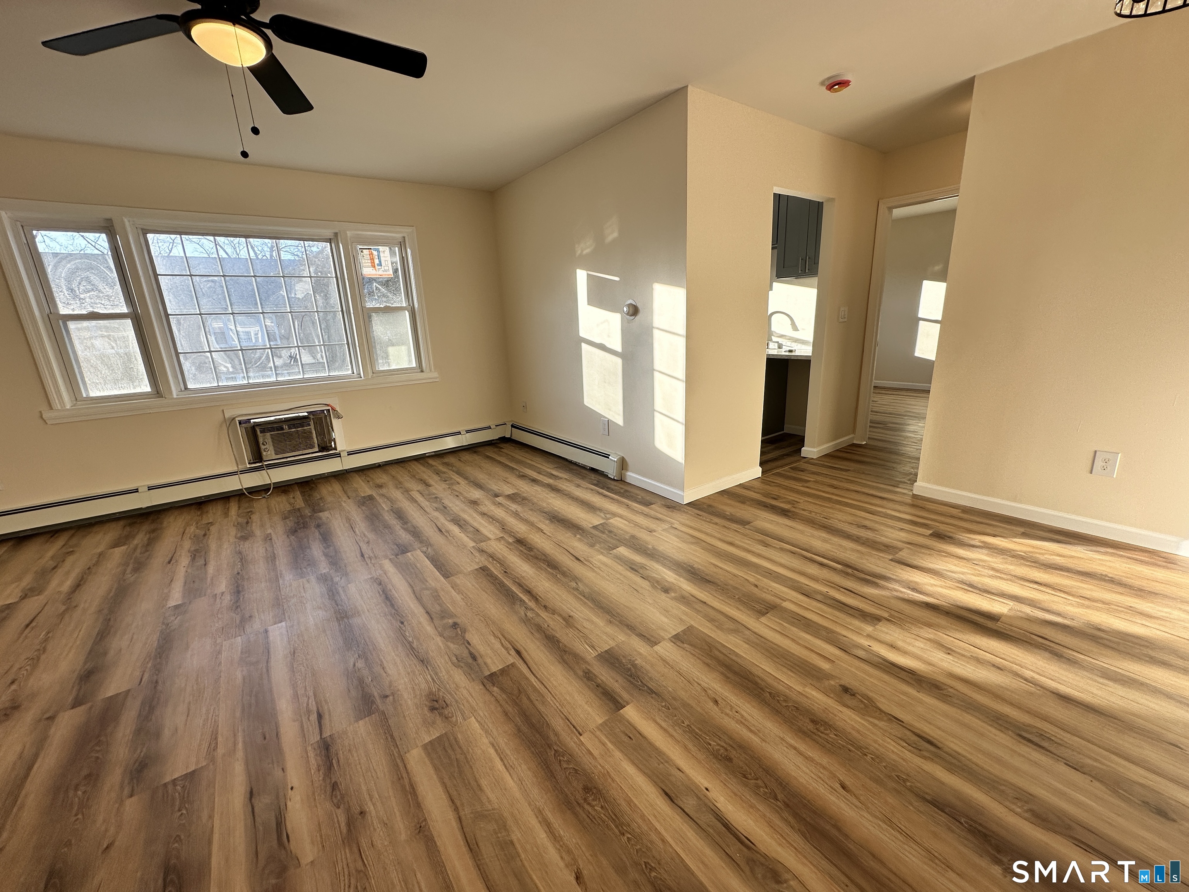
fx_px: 481
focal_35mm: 14
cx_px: 594
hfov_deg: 102.1
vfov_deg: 85.7
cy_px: 446
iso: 40
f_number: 2.2
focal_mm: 2.22
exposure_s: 1/232
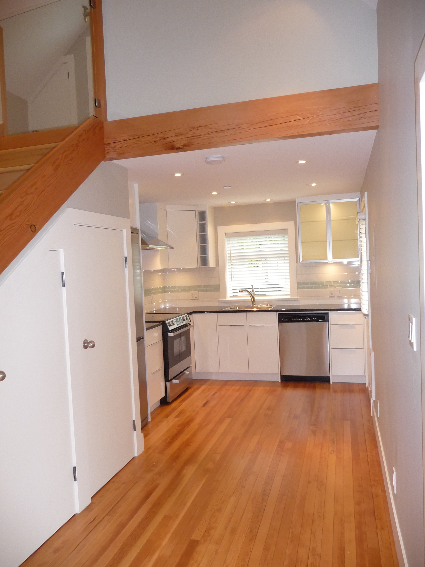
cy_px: 284
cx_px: 212
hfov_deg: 49.7
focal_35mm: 28
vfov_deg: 63.4
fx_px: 458
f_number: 3.3
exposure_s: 1/30
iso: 200
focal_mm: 4.7
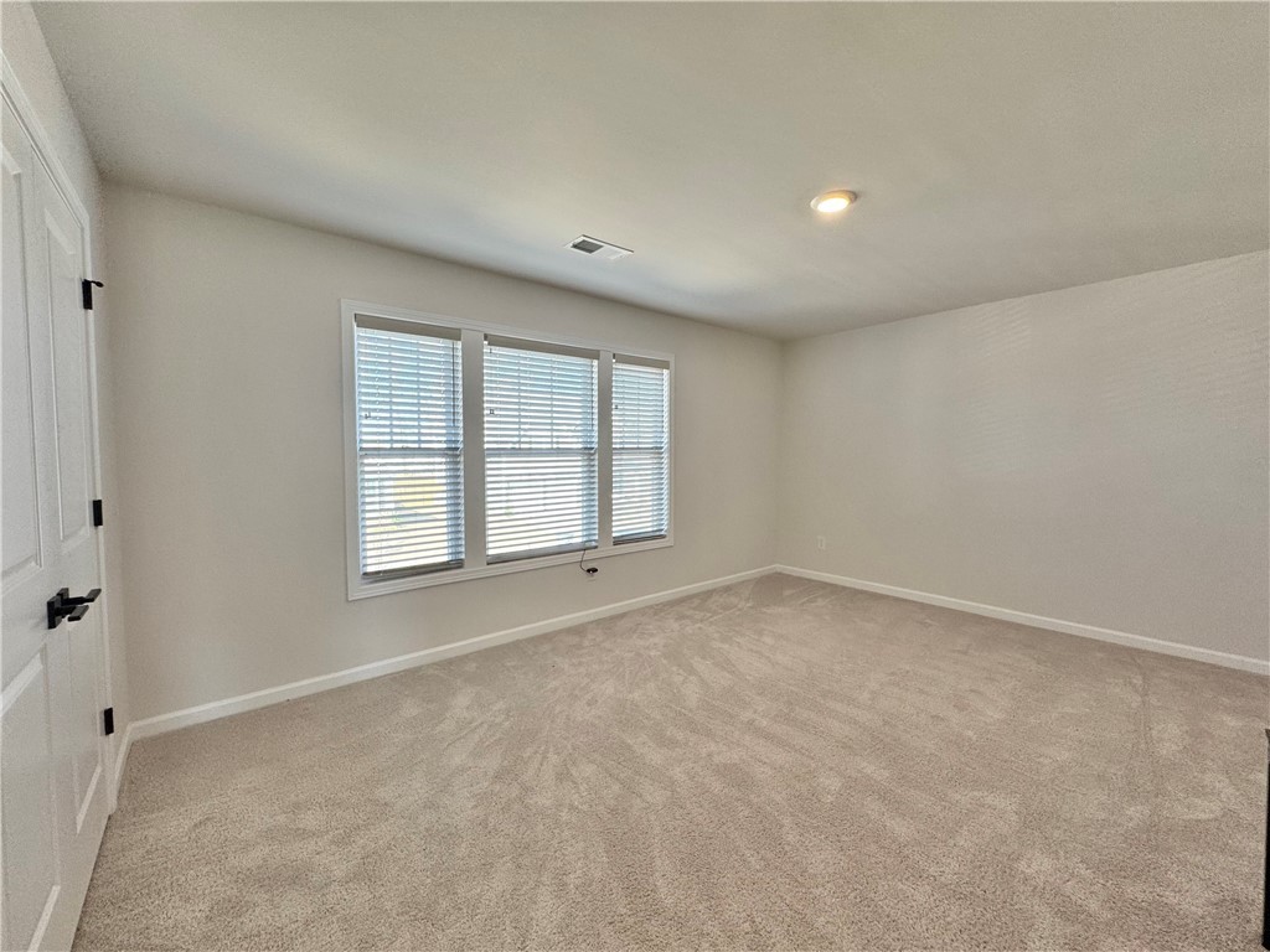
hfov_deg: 102.1
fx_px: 514
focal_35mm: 14
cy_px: 476
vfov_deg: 85.7
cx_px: 635
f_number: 2.2
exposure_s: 1/120
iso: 100
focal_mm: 2.22
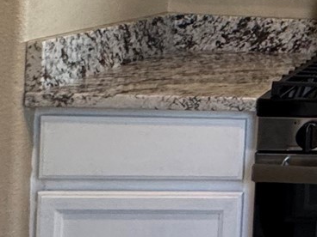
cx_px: 593
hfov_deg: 19.1
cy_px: -23
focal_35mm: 73
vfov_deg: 19.3
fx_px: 669
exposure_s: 1/120
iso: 250
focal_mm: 2.22
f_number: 2.2
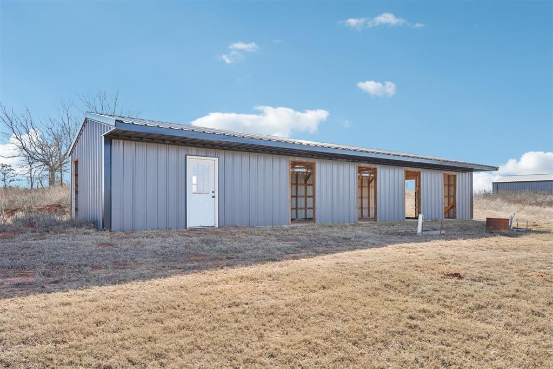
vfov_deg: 51.3
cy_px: 184
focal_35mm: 25
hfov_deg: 71.5
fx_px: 384
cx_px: 276
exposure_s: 1/80
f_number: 8
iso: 100
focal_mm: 25
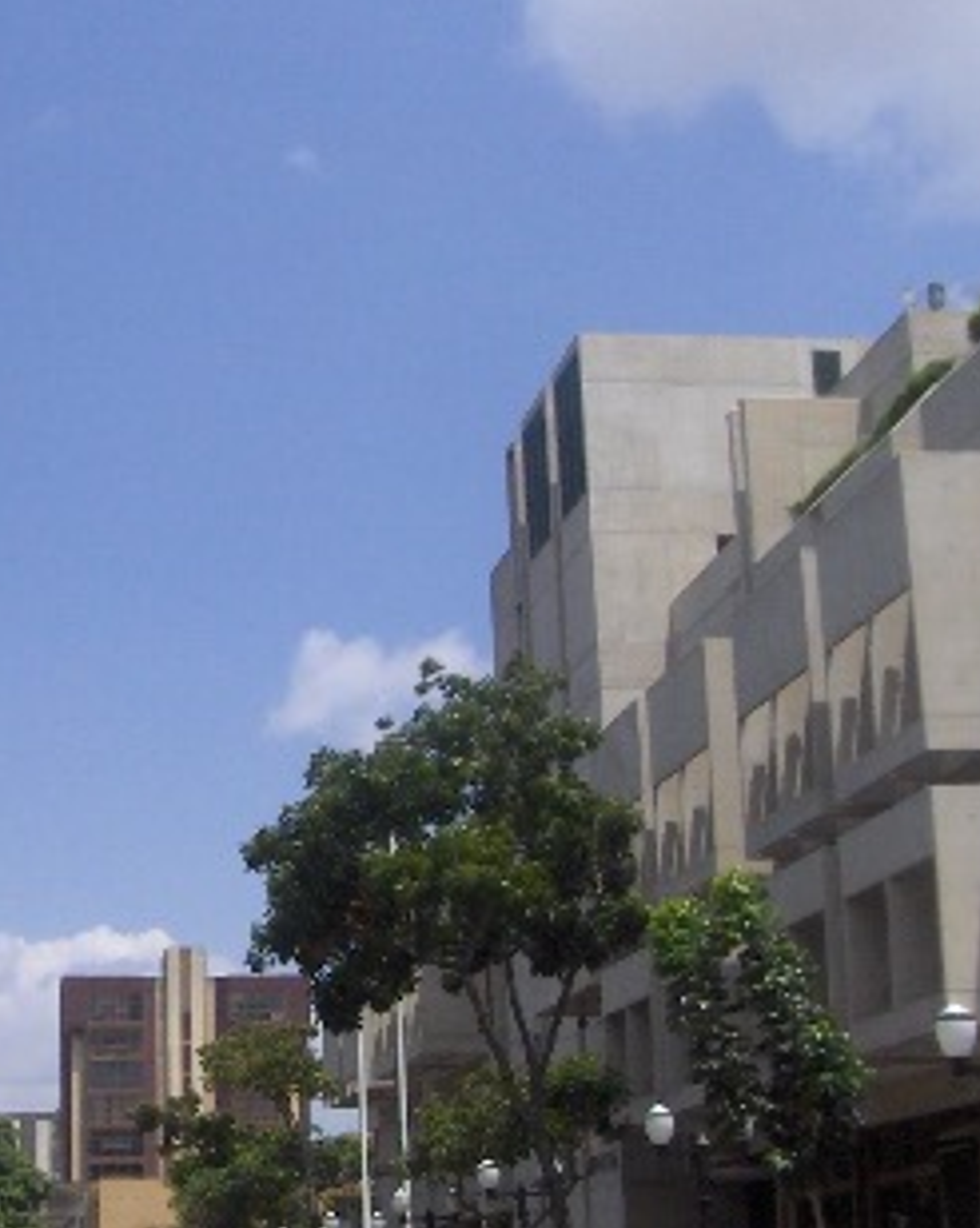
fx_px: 2577
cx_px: -40
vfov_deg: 26.8
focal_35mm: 71
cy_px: 686
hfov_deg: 20.7
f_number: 4.3
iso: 100
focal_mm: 5.8
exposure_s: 1/1333
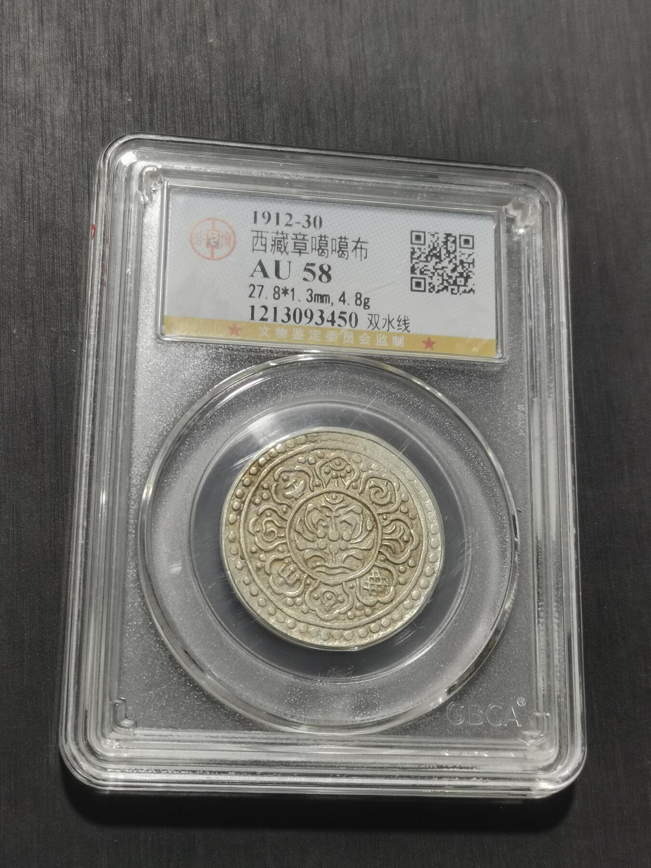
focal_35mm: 57
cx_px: 326
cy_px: 434
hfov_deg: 25.7
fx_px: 1429
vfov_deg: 33.8
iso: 100
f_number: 1.8
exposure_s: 1/100
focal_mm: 5.58
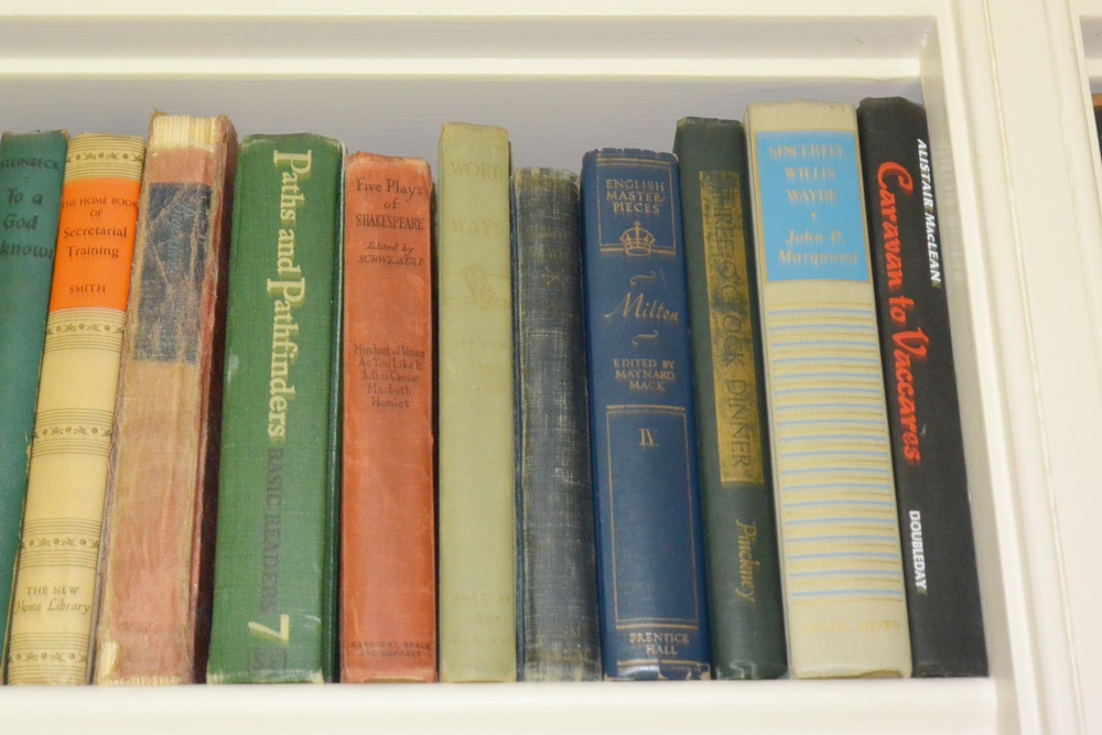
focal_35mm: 54
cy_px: 368
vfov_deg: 25.1
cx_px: 551
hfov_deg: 36.9
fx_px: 1653
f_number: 5
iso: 1000
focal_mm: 20.3
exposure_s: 1/10
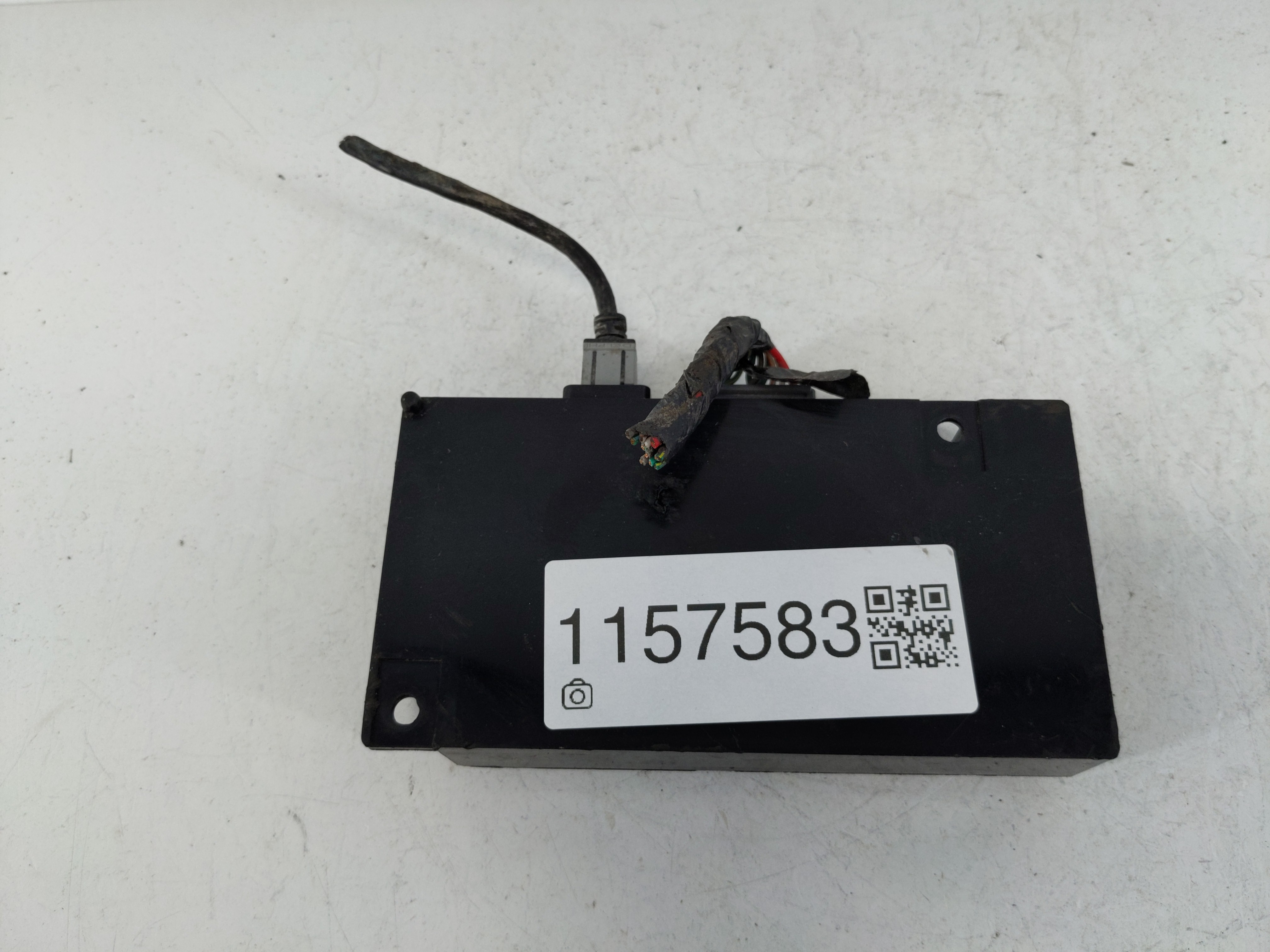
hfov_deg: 69.4
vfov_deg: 54.9
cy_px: 476
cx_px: 635
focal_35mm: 25
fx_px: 917
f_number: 1.73
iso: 57
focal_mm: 4.38
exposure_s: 1/109
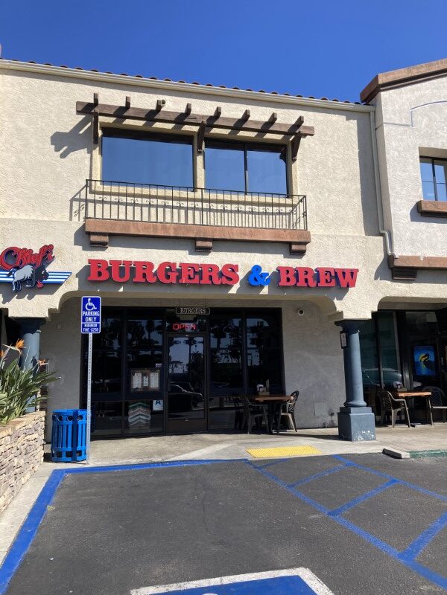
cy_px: 298
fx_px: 482
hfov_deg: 49.7
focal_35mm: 28
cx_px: 224
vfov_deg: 63.4
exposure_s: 1/1715
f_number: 1.8
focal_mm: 3.99
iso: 20
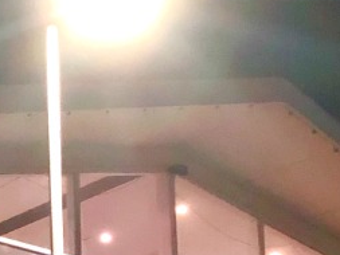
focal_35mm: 151
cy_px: 332
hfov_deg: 12.8
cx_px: -46
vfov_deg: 9.7
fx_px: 1484
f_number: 1.8
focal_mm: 3.99
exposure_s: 1/4
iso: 125
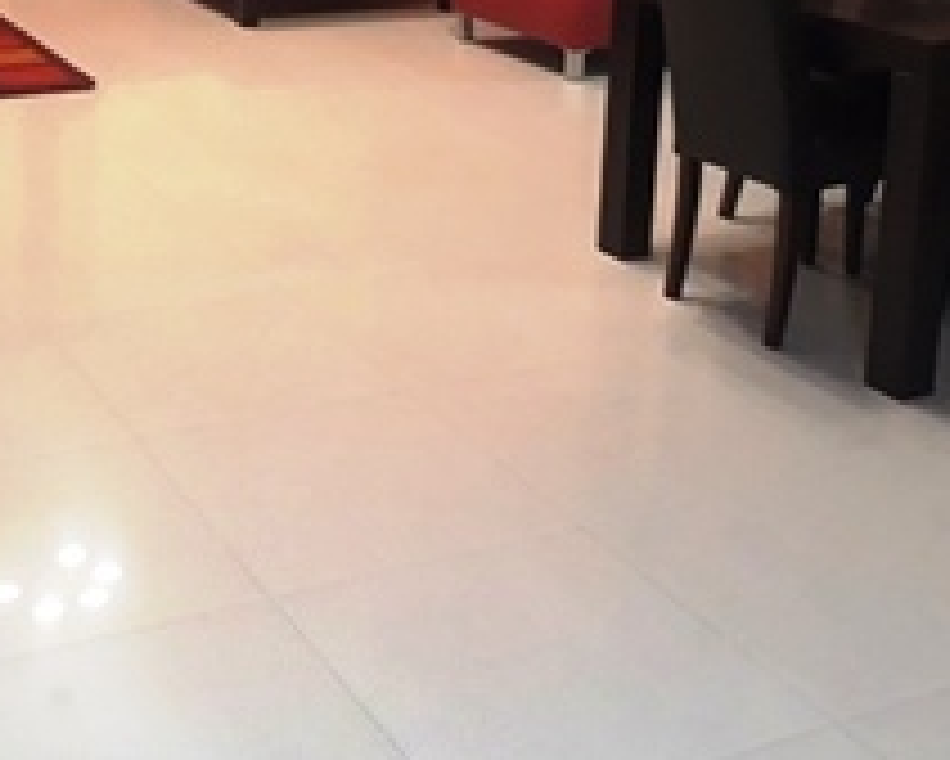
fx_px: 1603
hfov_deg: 32.5
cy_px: 2
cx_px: 259
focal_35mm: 57
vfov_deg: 25.4
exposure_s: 1/17
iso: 200
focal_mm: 3.6
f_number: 1.9
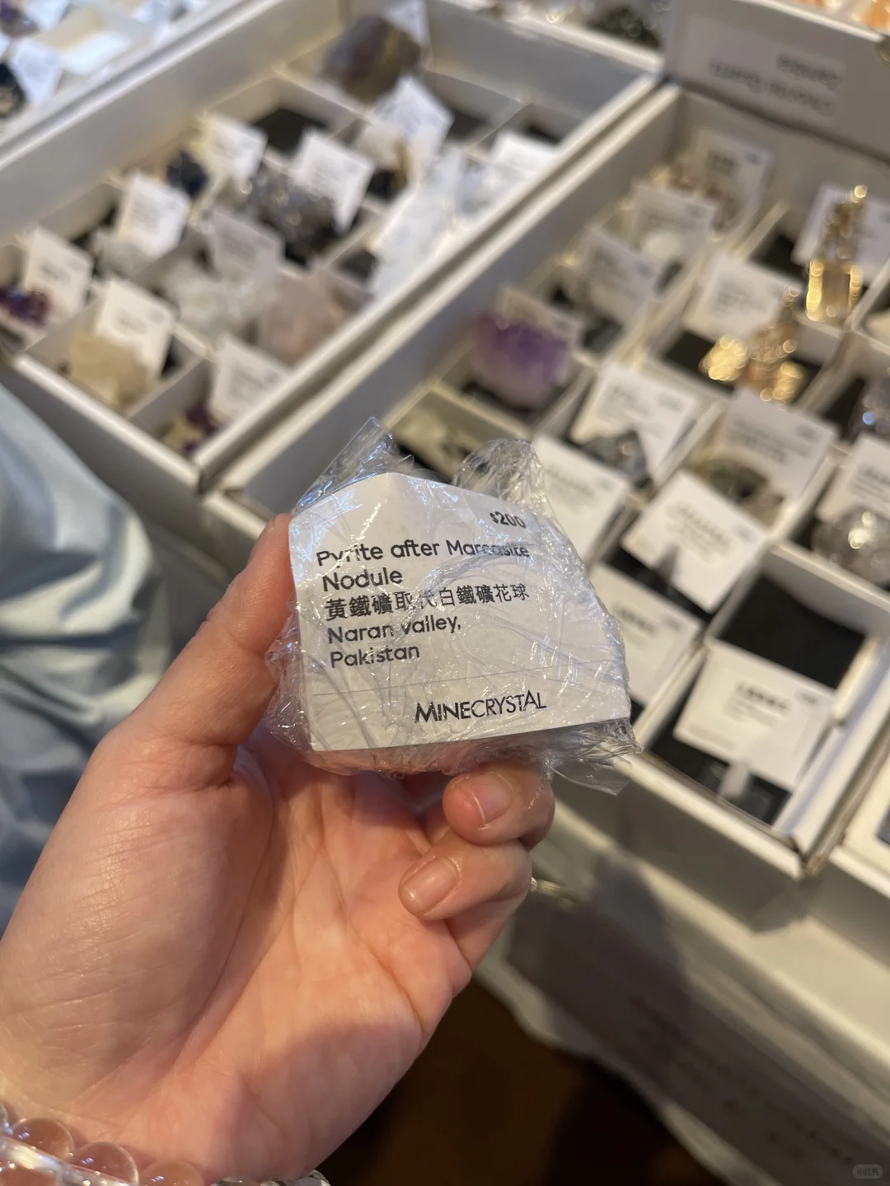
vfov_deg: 69.4
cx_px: 445
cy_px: 593
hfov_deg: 54.9
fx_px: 857
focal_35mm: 25
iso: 80
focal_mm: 5.1
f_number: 1.6
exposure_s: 1/100
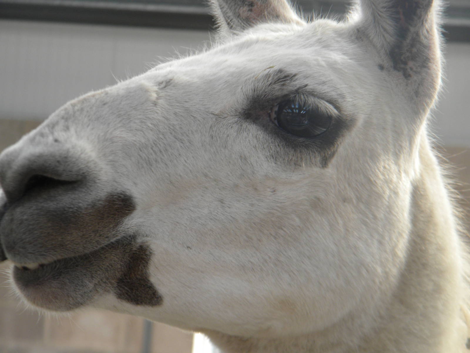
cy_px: 176
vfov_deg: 10.0
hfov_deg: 13.3
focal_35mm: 148
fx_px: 2009
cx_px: 235
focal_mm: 26.8
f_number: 5
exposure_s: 1/60
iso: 130
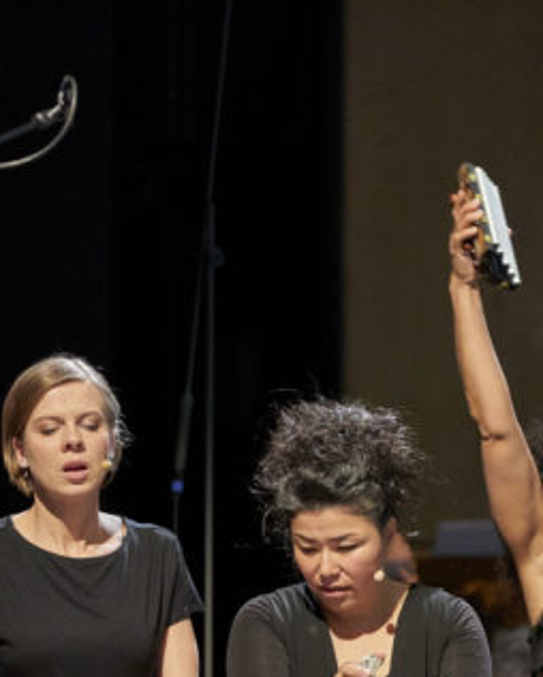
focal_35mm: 433
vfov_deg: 4.5
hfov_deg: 3.6
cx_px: 404
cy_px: 506
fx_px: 8690
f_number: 2.8
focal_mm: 195
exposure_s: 1/200
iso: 4000
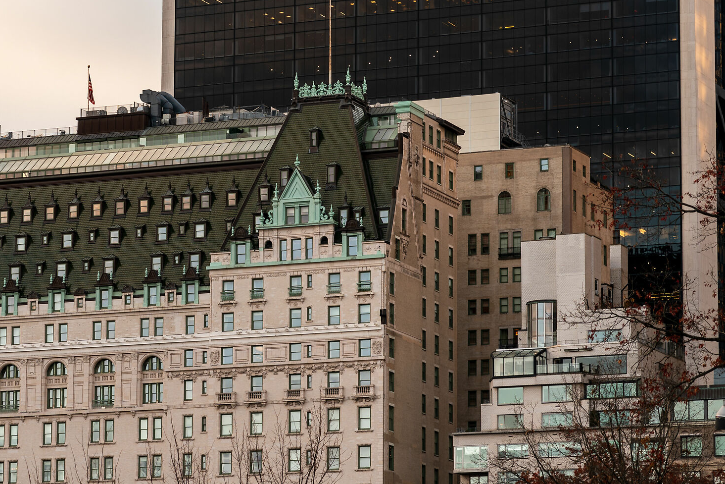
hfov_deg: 11.9
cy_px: 264
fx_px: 3464
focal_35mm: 172
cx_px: 142
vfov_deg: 8.0
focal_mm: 105
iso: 100
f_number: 4.5
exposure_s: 1/60
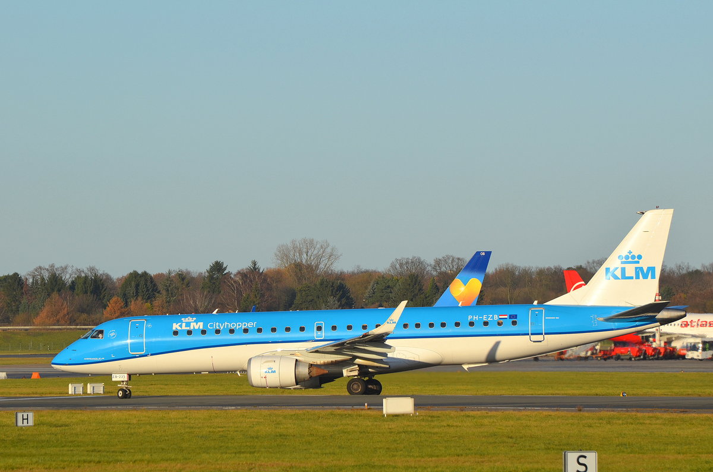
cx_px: 356
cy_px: 236
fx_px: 6224
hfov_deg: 6.6
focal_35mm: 315
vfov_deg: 4.3
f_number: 8
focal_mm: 210
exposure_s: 1/1000
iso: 180
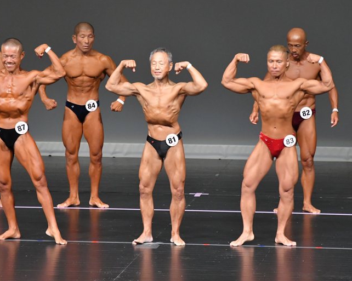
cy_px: 141
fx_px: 3717
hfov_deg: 5.4
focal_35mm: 357
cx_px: 153
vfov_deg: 4.3
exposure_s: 1/400
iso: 5000
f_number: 5.6
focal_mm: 210
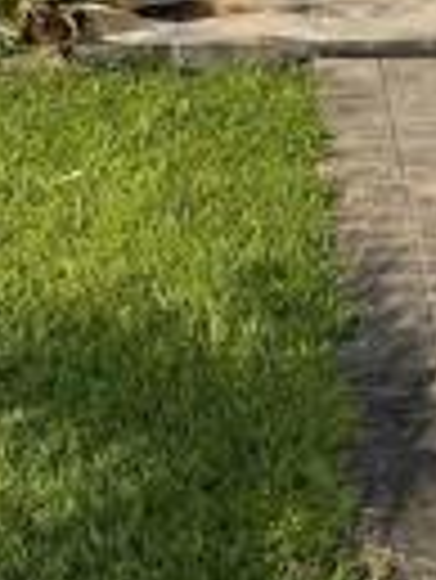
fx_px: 2247
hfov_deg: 10.6
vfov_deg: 13.2
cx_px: 688
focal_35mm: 134
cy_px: -481
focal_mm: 6.86
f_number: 1.78
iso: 80
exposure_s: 1/6623
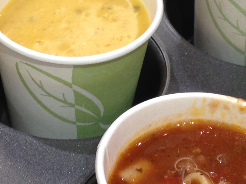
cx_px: 126
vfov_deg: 10.8
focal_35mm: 137
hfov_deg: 14.4
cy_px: 103
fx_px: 973
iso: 80
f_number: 2.4
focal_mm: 4.28
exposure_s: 1/20
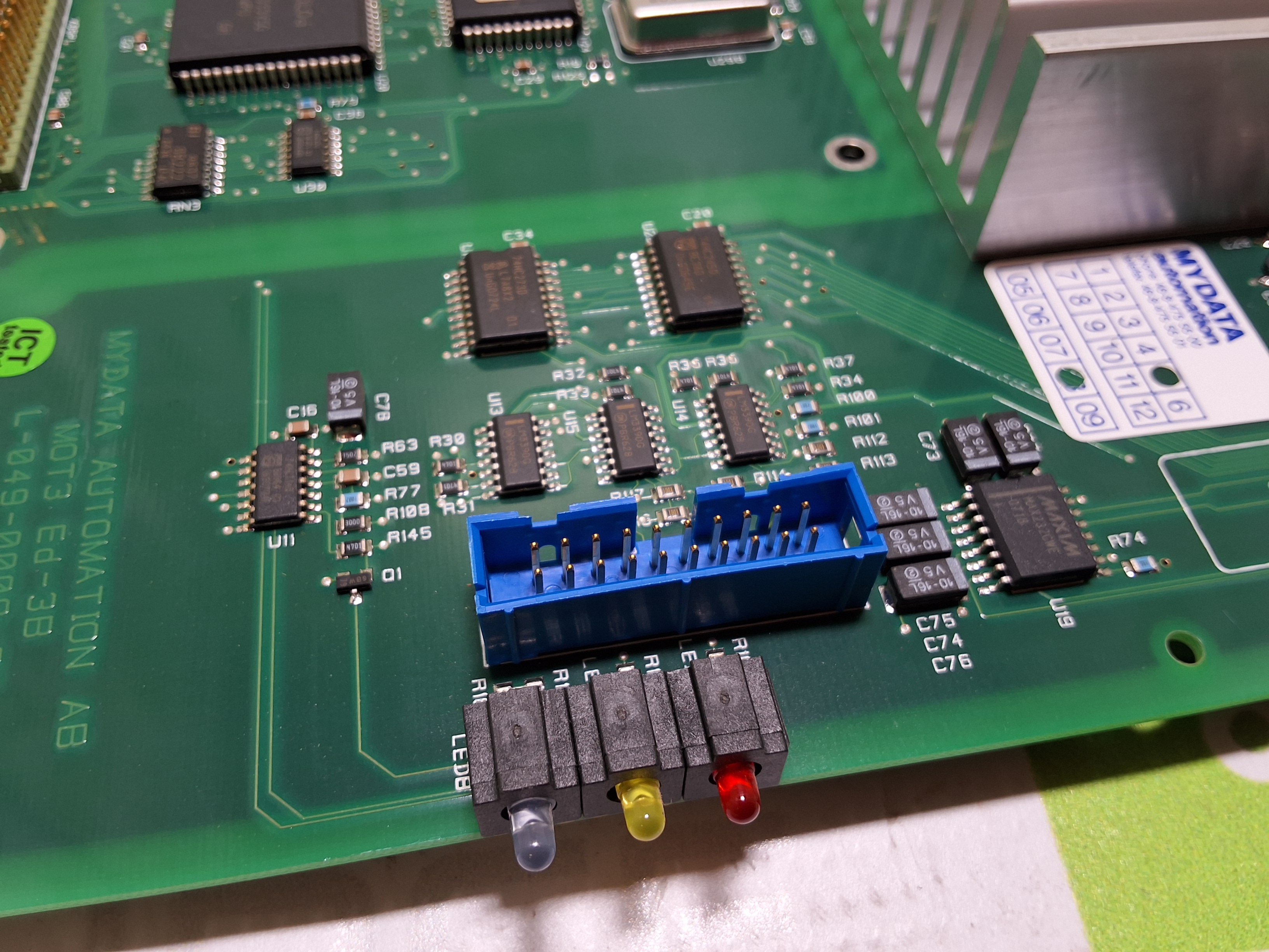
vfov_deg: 49.7
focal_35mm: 28
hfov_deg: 63.4
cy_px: 476
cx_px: 634
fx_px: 1026
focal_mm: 2.91
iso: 40
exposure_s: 1/60
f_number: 1.9
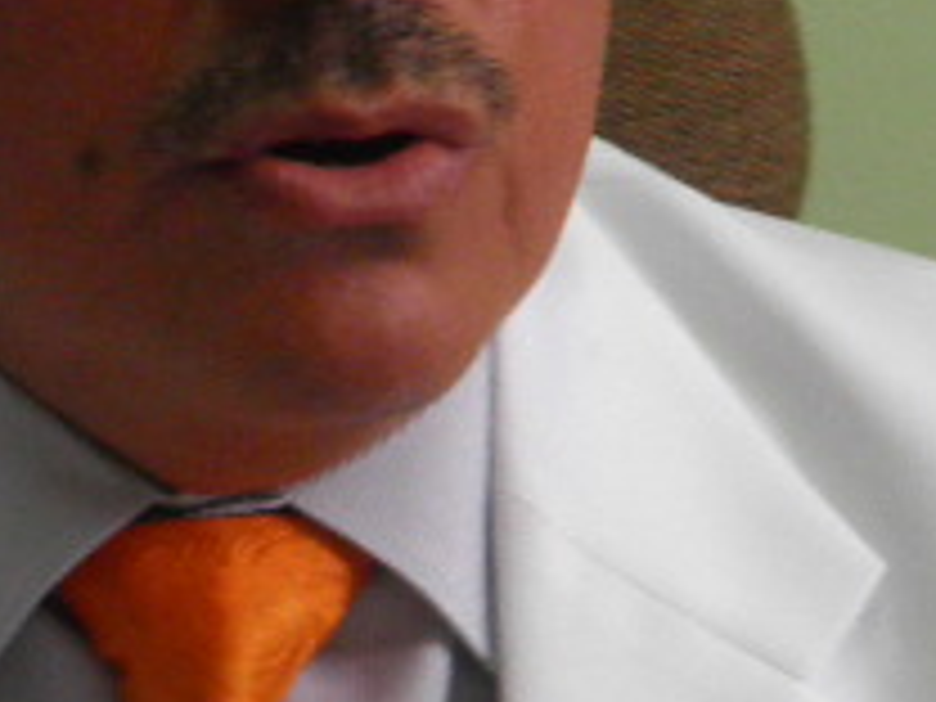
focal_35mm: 172
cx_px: 207
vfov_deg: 8.6
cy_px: 675
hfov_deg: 11.5
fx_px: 4651
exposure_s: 1/30
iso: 100
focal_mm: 4.9
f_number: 2.8
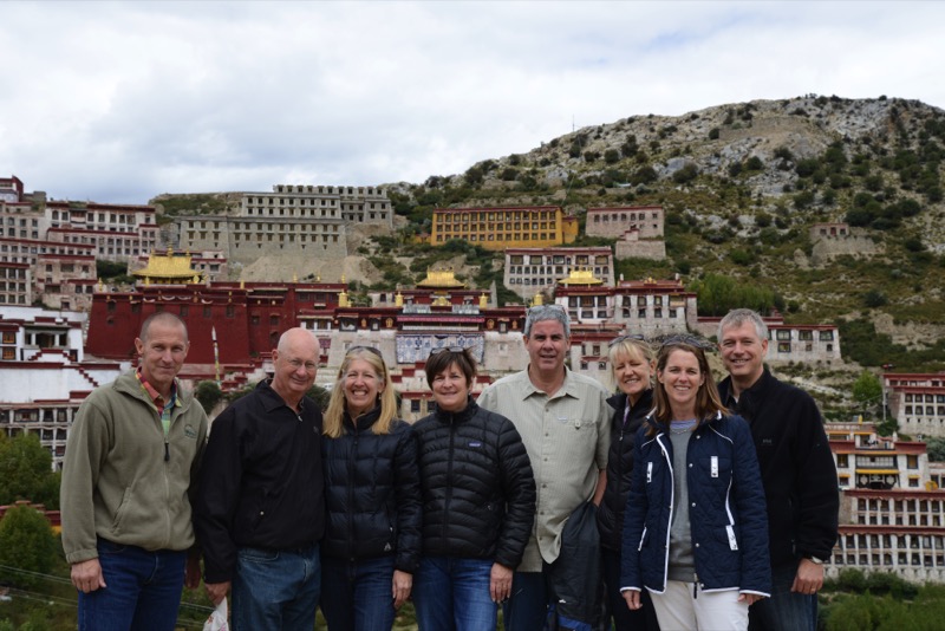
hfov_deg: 38.2
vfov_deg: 26.0
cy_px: 316
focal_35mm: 52
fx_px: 1365
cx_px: 472
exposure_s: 1/400
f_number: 10
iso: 400
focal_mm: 52
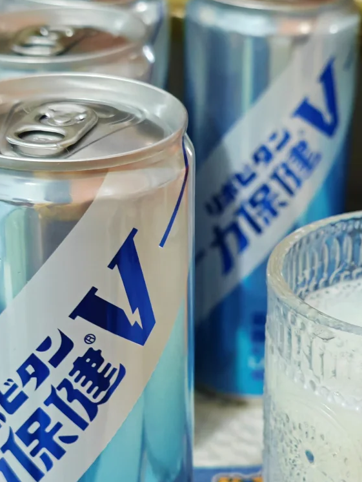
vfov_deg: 18.8
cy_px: 354
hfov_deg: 14.2
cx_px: 261
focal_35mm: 104
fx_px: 1450
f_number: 1.6
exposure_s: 1/50
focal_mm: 7.62
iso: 640
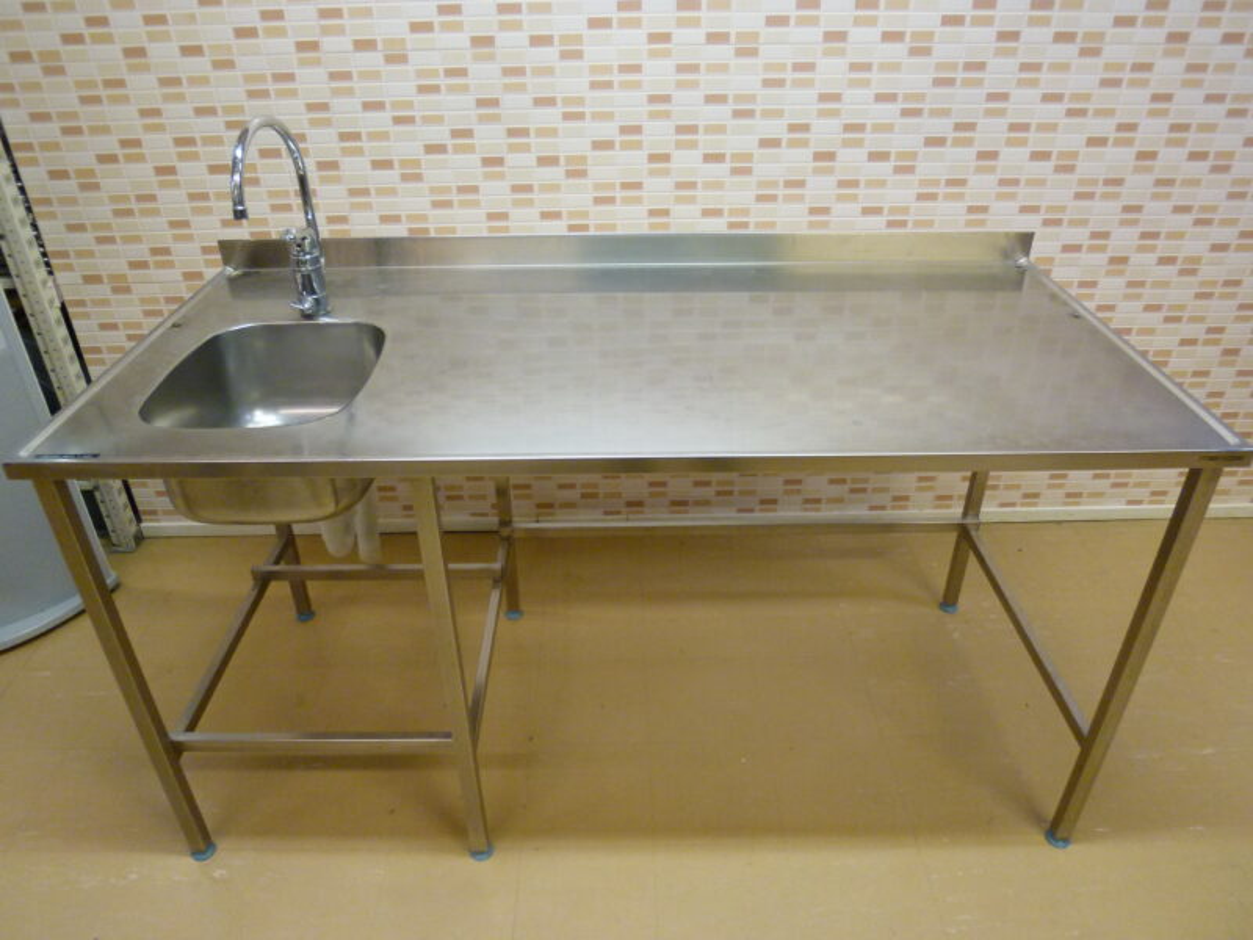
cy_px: 470
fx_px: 869
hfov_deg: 71.6
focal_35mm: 24
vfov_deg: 56.8
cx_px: 626
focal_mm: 4.3
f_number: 2.2
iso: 200
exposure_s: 1/60
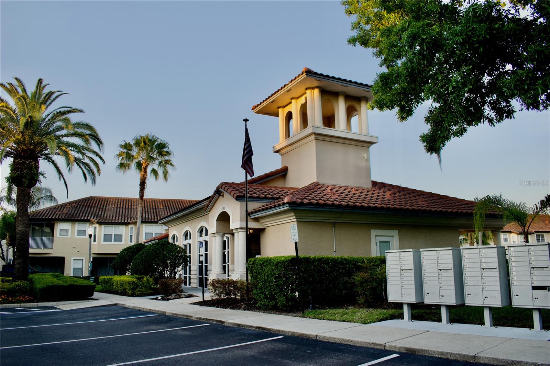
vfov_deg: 47.9
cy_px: 183
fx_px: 412
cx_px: 275
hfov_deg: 67.4
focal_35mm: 27
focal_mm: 18
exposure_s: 1/250
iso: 320
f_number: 5.6
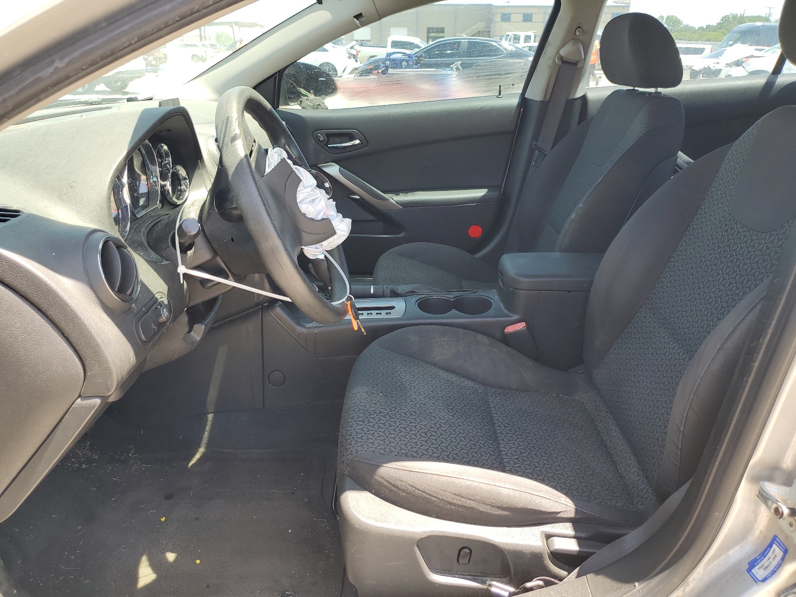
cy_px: 298
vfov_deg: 53.1
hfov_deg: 67.3
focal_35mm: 26
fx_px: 598
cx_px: 398
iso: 50
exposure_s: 1/312
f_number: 1.5
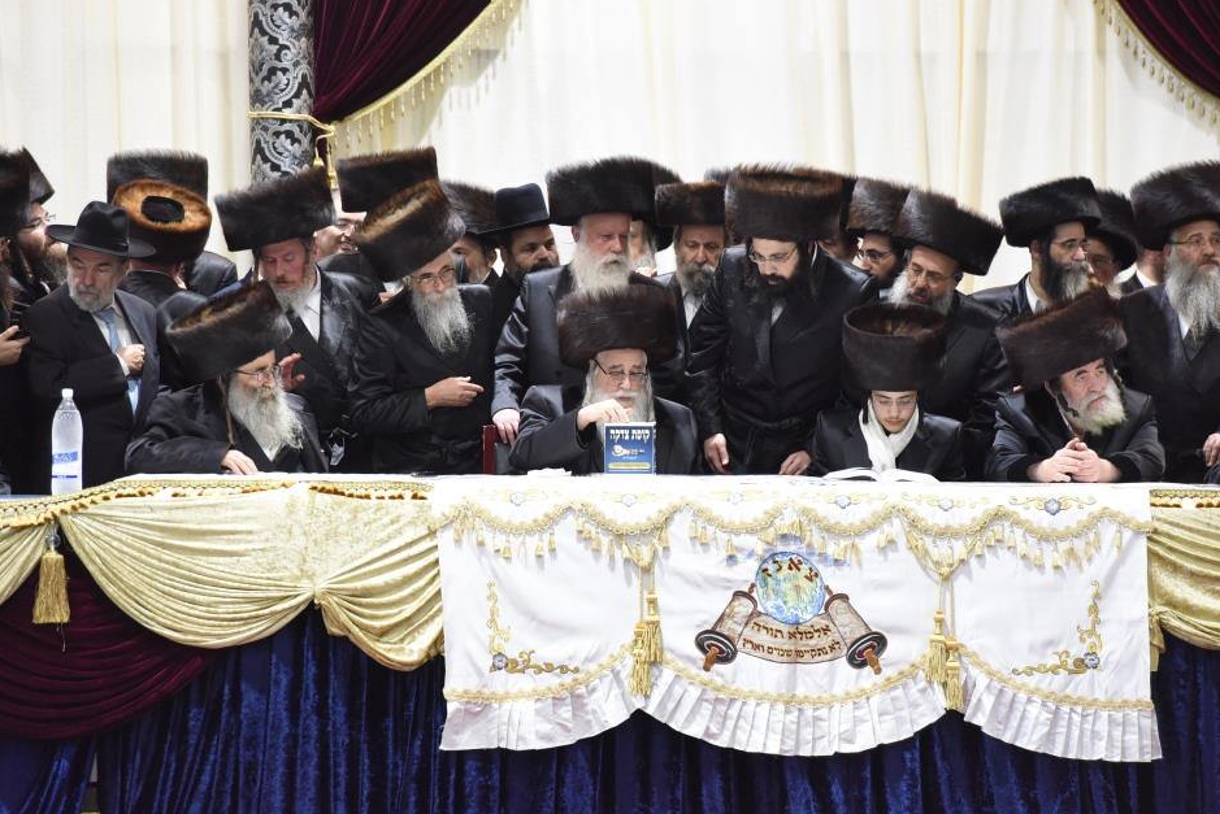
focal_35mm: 218
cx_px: 621
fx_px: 7391
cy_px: 386
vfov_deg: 6.3
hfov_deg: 9.4
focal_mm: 200
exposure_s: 1/125
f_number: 5
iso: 3200
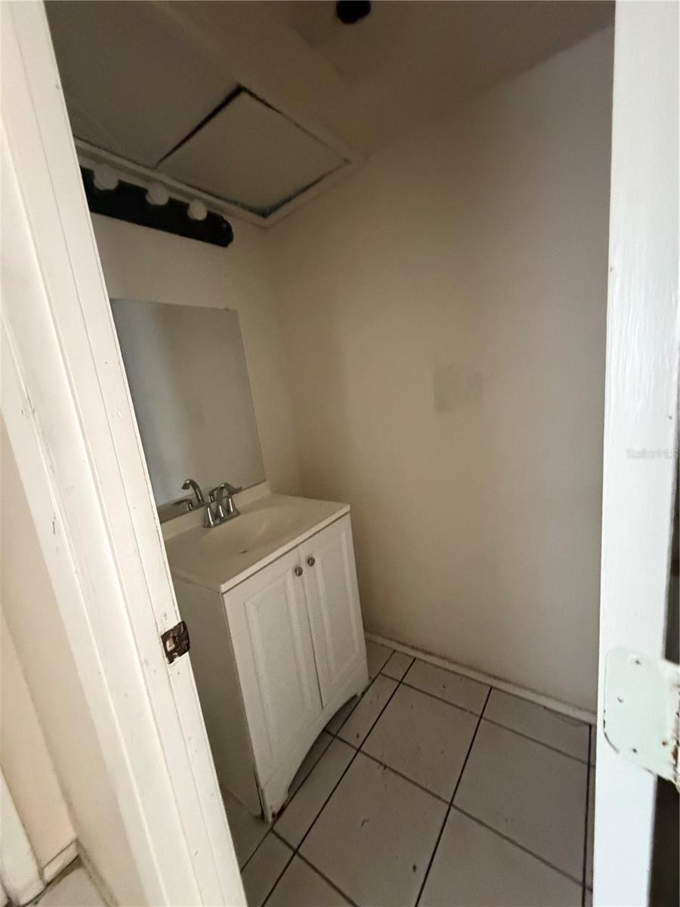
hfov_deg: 85.7
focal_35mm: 14
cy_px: 454
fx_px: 367
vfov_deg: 102.1
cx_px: 340
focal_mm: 2.22
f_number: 2.2
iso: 1250
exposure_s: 1/60
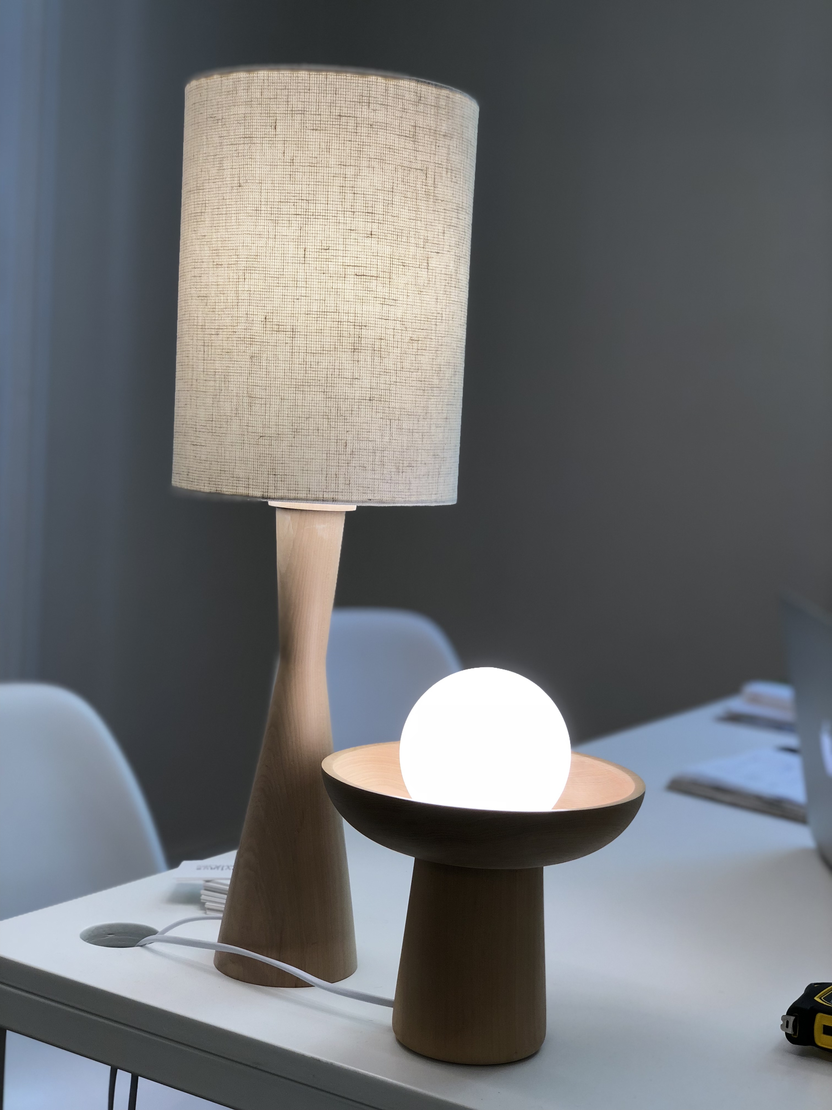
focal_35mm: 52
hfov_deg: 28.0
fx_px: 1666
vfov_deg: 36.8
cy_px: 555
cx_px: 416
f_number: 2.4
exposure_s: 1/50
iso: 20
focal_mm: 6
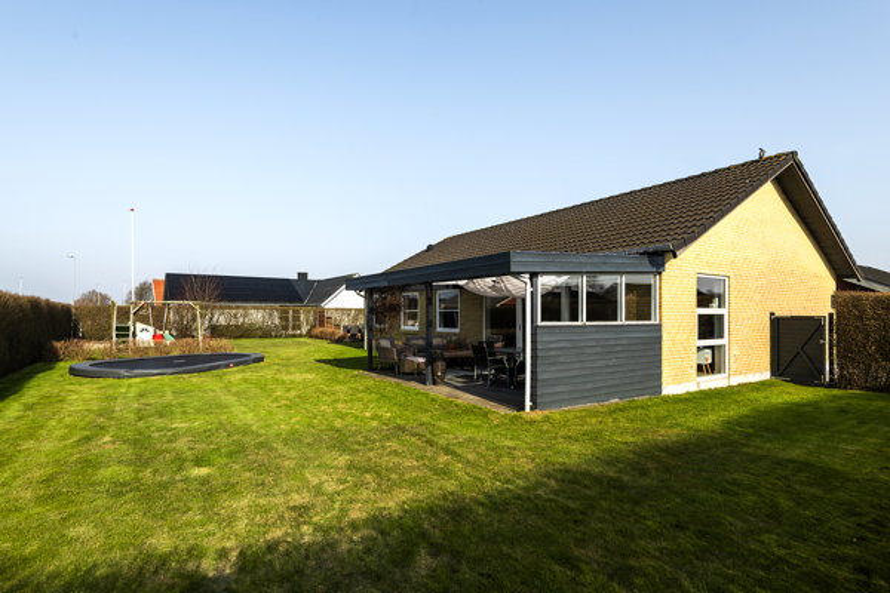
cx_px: 445
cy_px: 296
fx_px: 445
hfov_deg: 90.0
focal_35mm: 18
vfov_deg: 67.4
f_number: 9
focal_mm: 18
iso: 200
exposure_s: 1/500
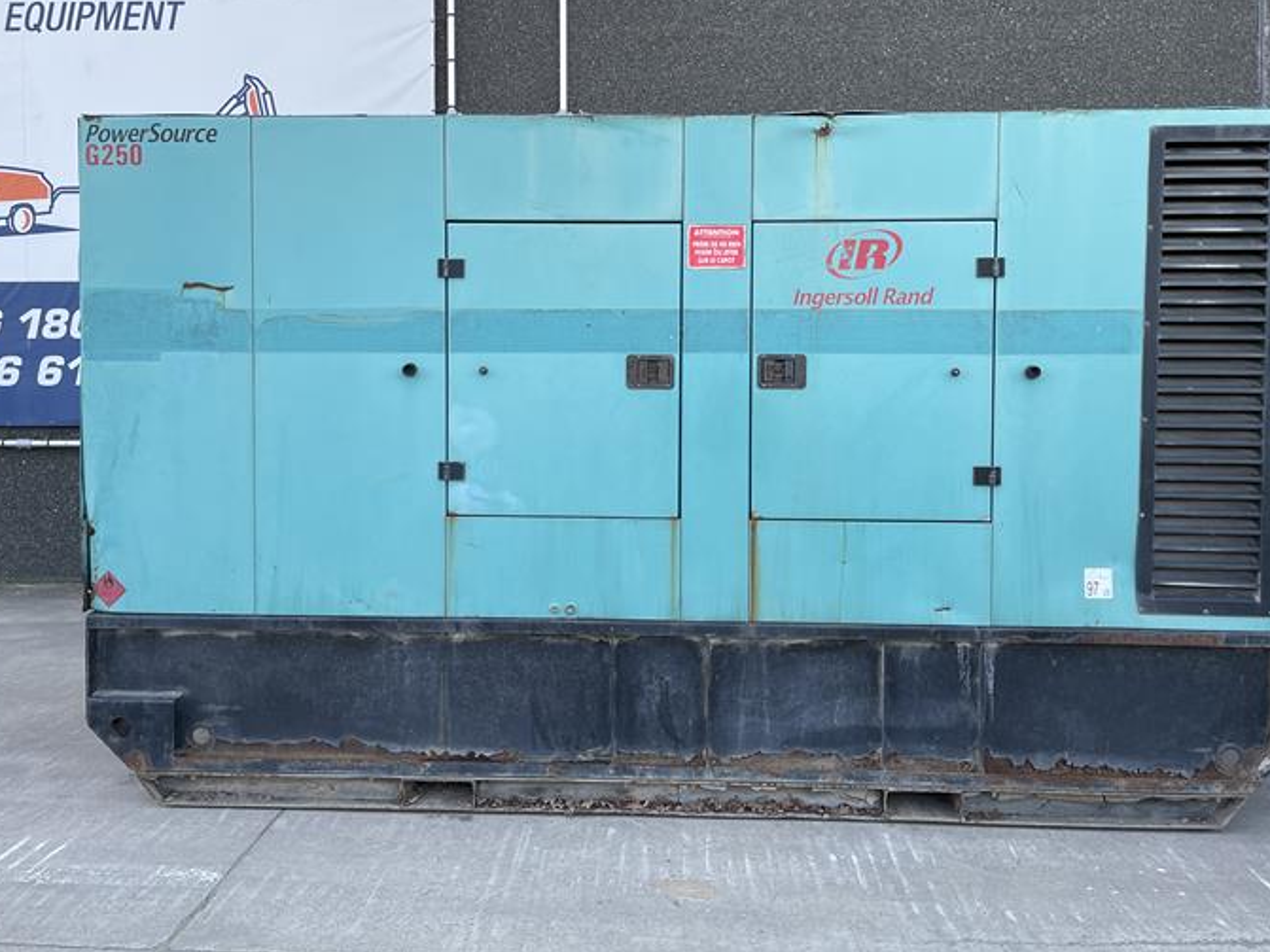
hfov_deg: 58.4
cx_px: 640
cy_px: 407
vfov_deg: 45.3
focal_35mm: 31
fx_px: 1137
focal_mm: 5.1
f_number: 1.6
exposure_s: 1/270
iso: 32
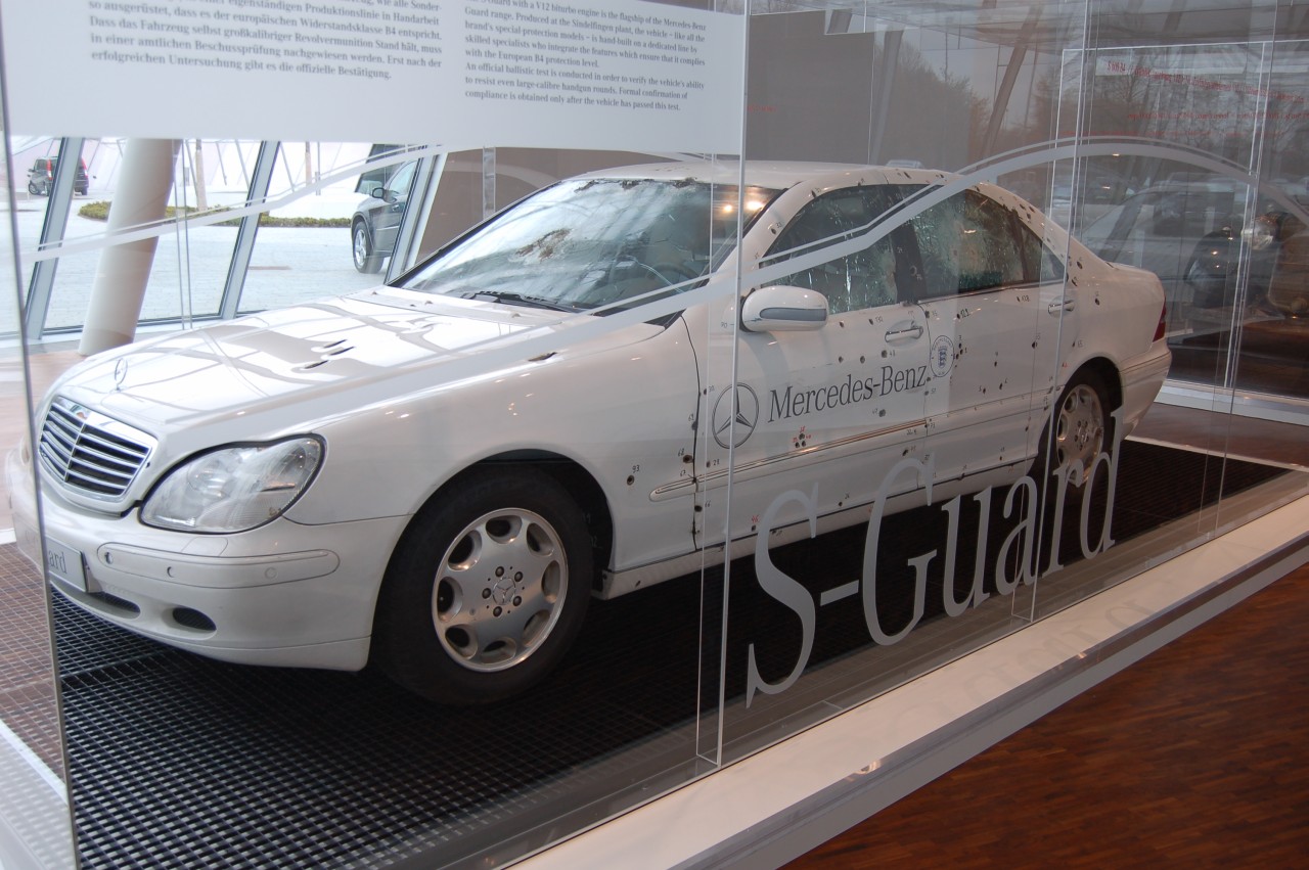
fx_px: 1253
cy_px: 435
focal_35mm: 34
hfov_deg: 55.1
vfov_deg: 38.3
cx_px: 654
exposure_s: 1/60
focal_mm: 23
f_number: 4.5
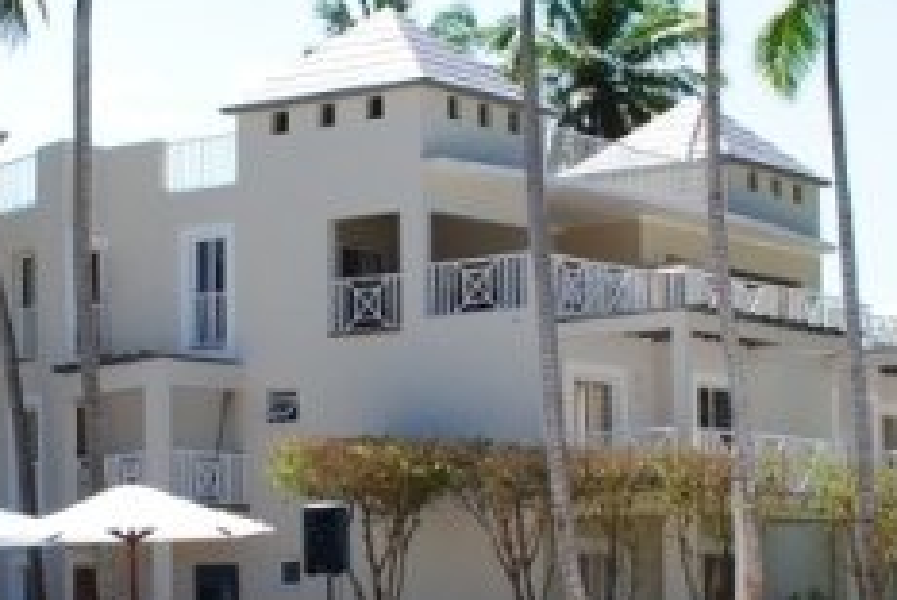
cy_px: 456
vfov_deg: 13.3
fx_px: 2570
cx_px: 235
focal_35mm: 103
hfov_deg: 19.7
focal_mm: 20
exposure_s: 1/250
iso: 125
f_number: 10
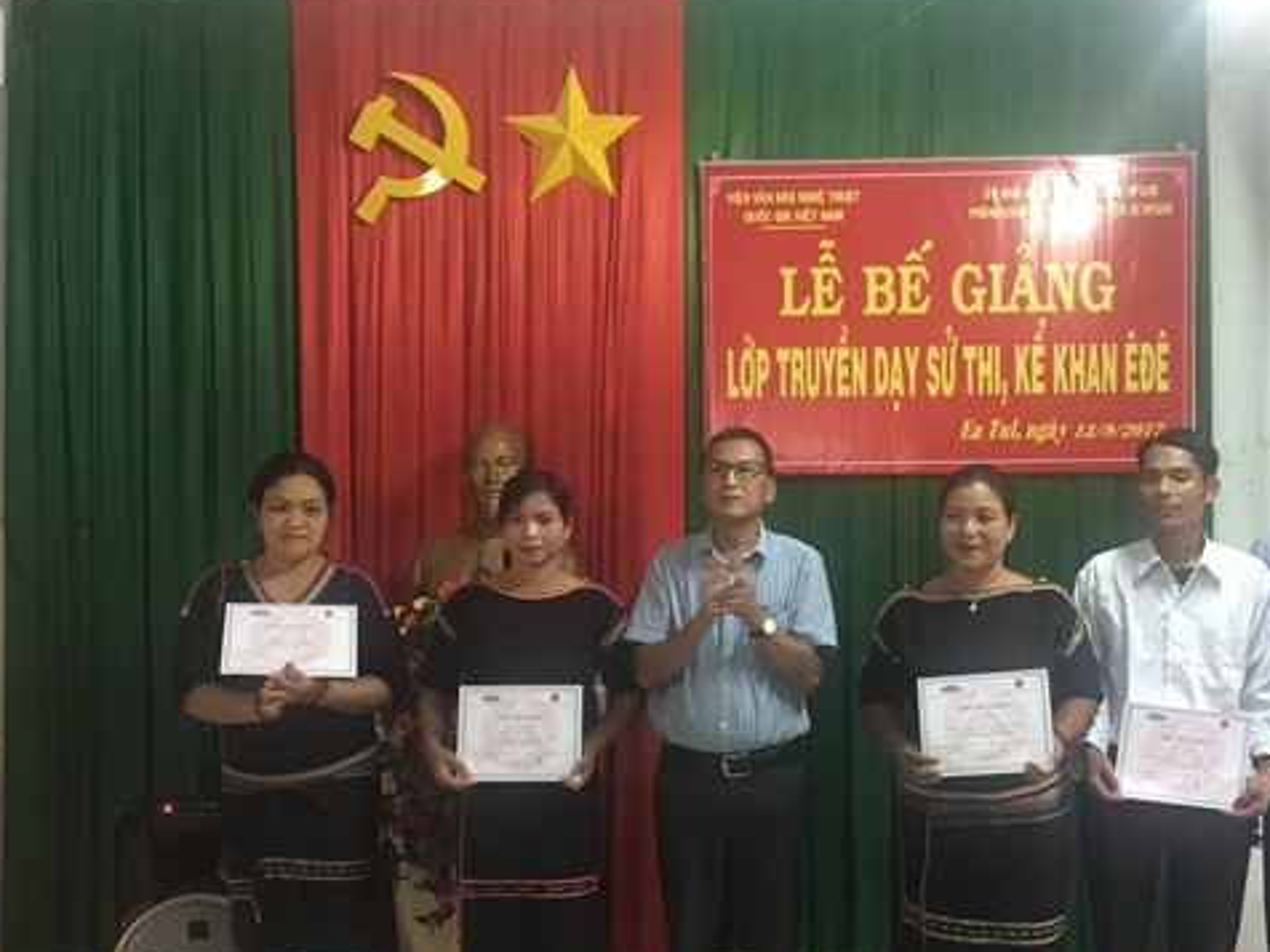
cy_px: 603
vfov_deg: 36.6
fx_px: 1431
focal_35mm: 39
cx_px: 776
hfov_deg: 47.5
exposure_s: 1/8
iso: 160
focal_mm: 4.15
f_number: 2.2
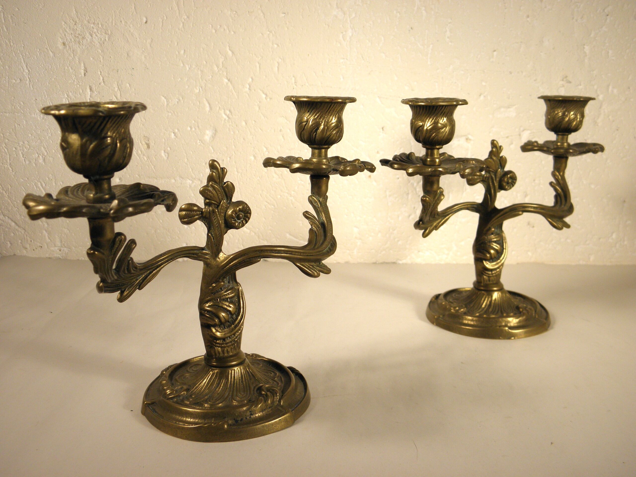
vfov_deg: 41.8
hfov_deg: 54.0
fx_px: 625
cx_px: 318
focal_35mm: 34
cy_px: 238
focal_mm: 6.2
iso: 100
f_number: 3.7
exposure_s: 1/80
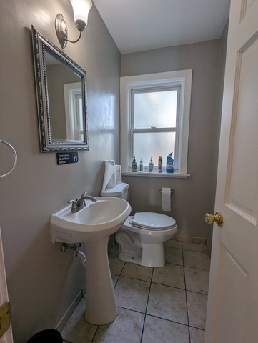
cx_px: 129
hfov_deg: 78.2
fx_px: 159
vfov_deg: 94.4
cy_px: 172
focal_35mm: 16
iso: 67
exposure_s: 1/60
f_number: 2.2
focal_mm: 2.35
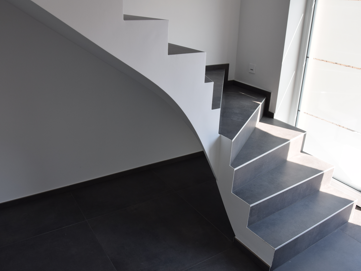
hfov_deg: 59.9
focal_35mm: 30
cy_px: 139
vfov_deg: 46.8
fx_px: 313
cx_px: 191
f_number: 8
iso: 400
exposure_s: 1/250
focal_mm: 18
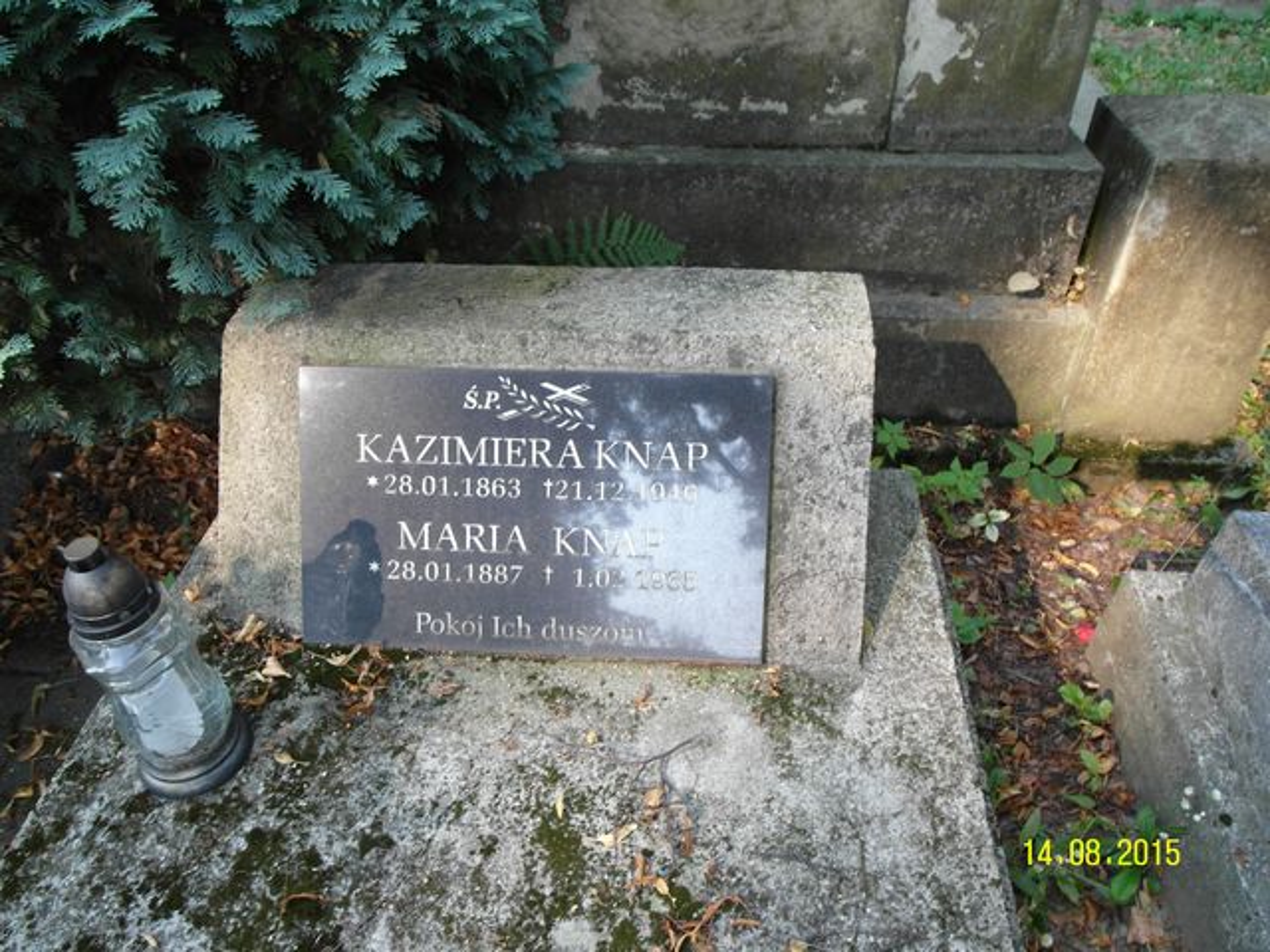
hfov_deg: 71.6
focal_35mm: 24
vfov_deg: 56.8
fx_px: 881
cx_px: 635
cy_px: 476
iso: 80
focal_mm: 5.2
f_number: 3.4
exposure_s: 1/90
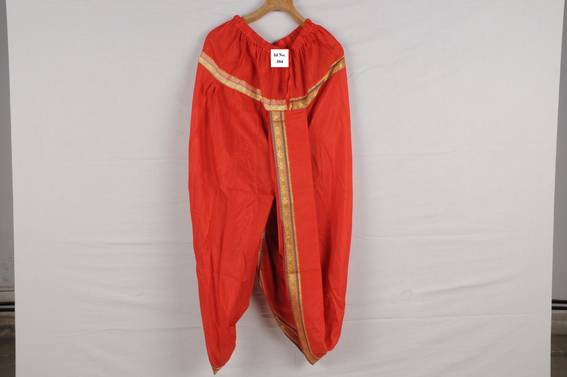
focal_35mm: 36
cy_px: 188
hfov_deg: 53.2
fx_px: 566
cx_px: 284
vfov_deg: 36.8
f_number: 16
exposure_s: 1/6
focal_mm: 24
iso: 400
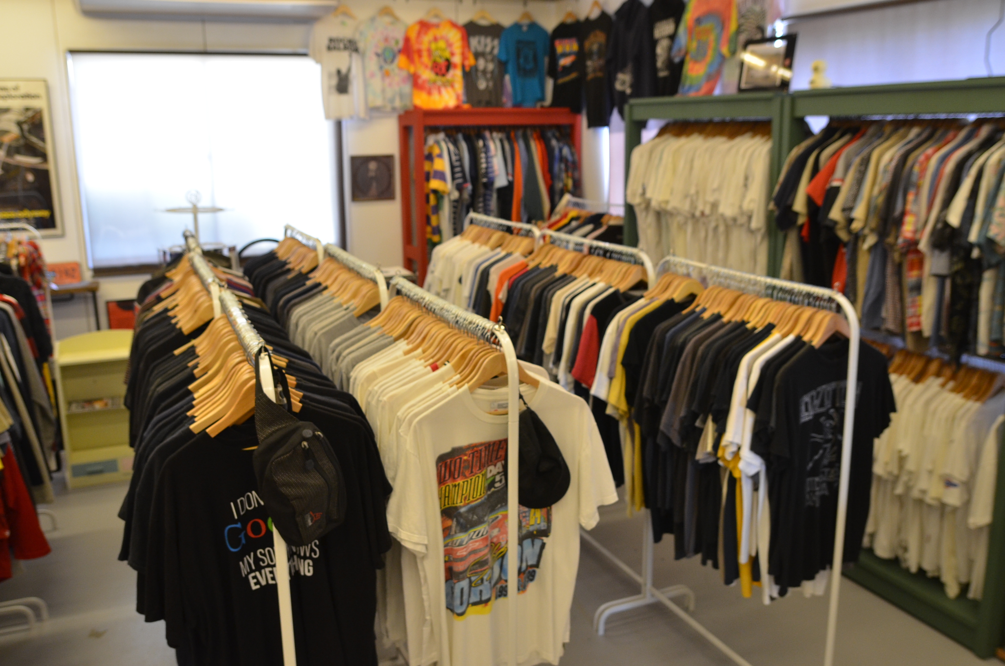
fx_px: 836
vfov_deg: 43.4
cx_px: 502
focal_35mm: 30
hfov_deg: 62.0
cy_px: 333
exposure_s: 1/50
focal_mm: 20
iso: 800
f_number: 3.5
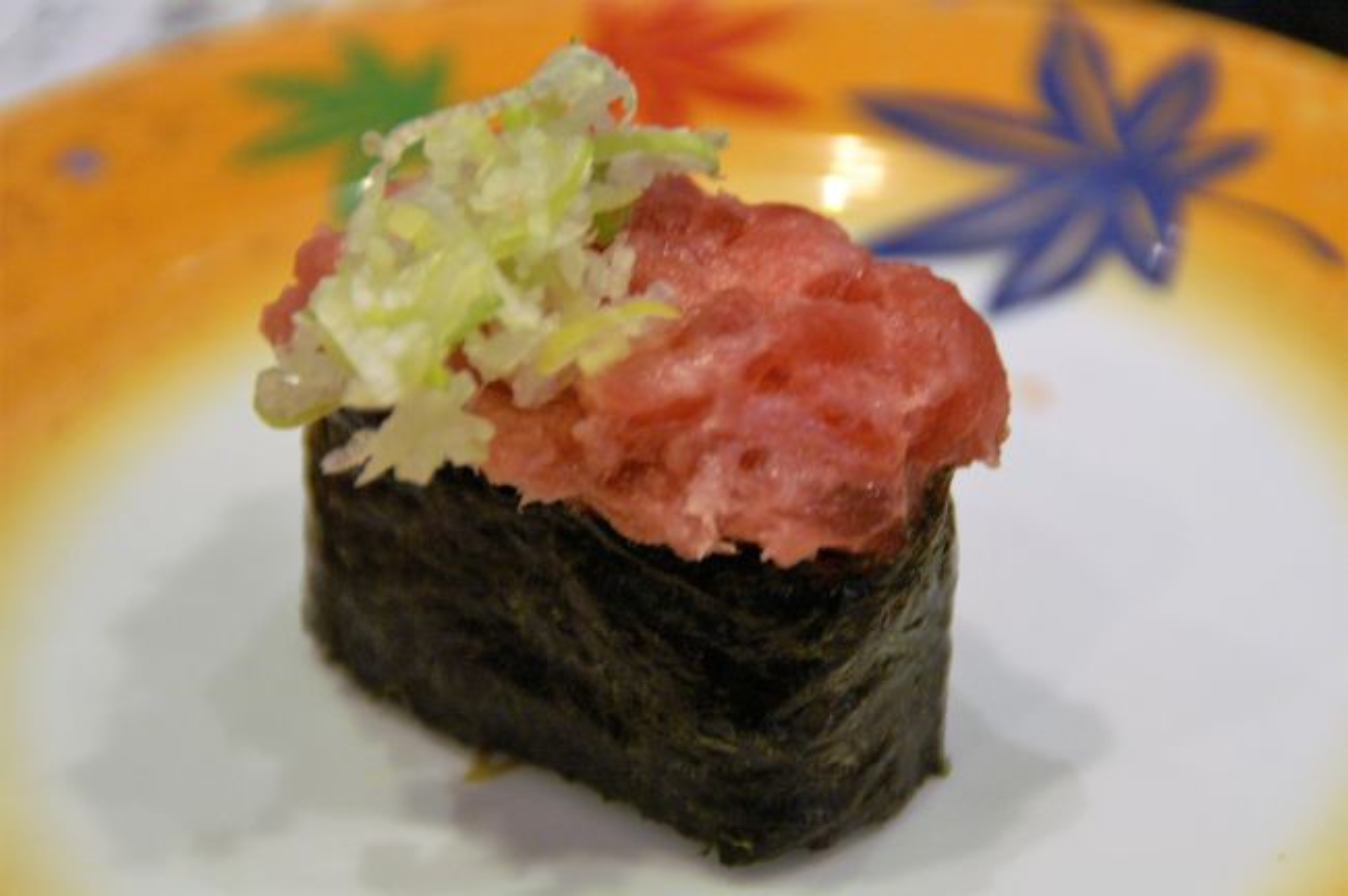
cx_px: 674
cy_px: 448
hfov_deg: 10.6
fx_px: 7294
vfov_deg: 7.0
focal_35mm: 195
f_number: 6.3
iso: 800
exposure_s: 1/40
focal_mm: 130
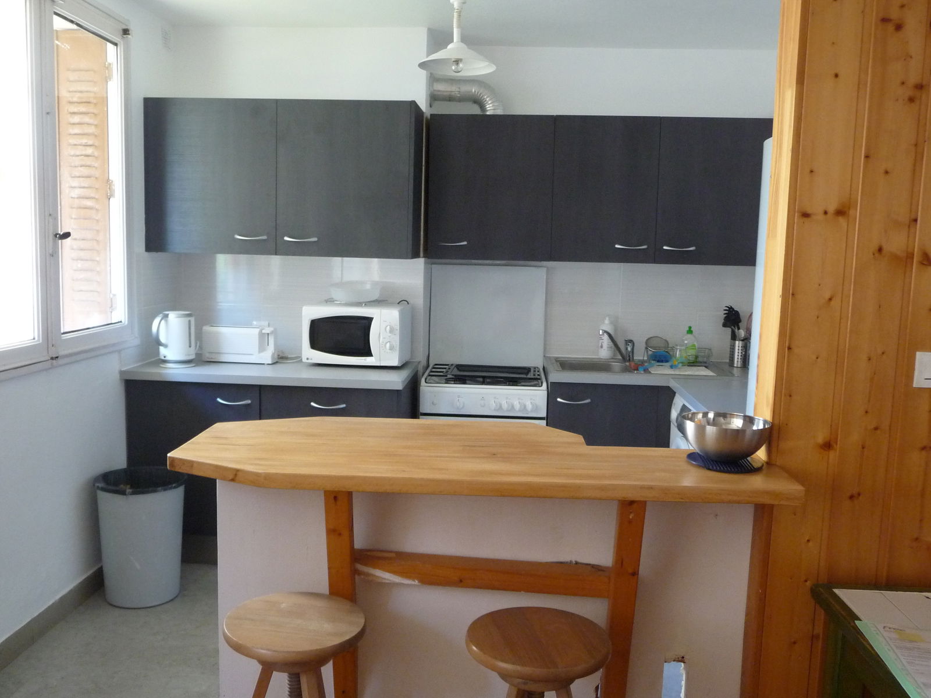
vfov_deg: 41.8
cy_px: 349
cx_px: 466
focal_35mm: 34
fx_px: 914
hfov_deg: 54.0
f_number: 3.6
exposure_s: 1/30
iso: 400
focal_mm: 5.6
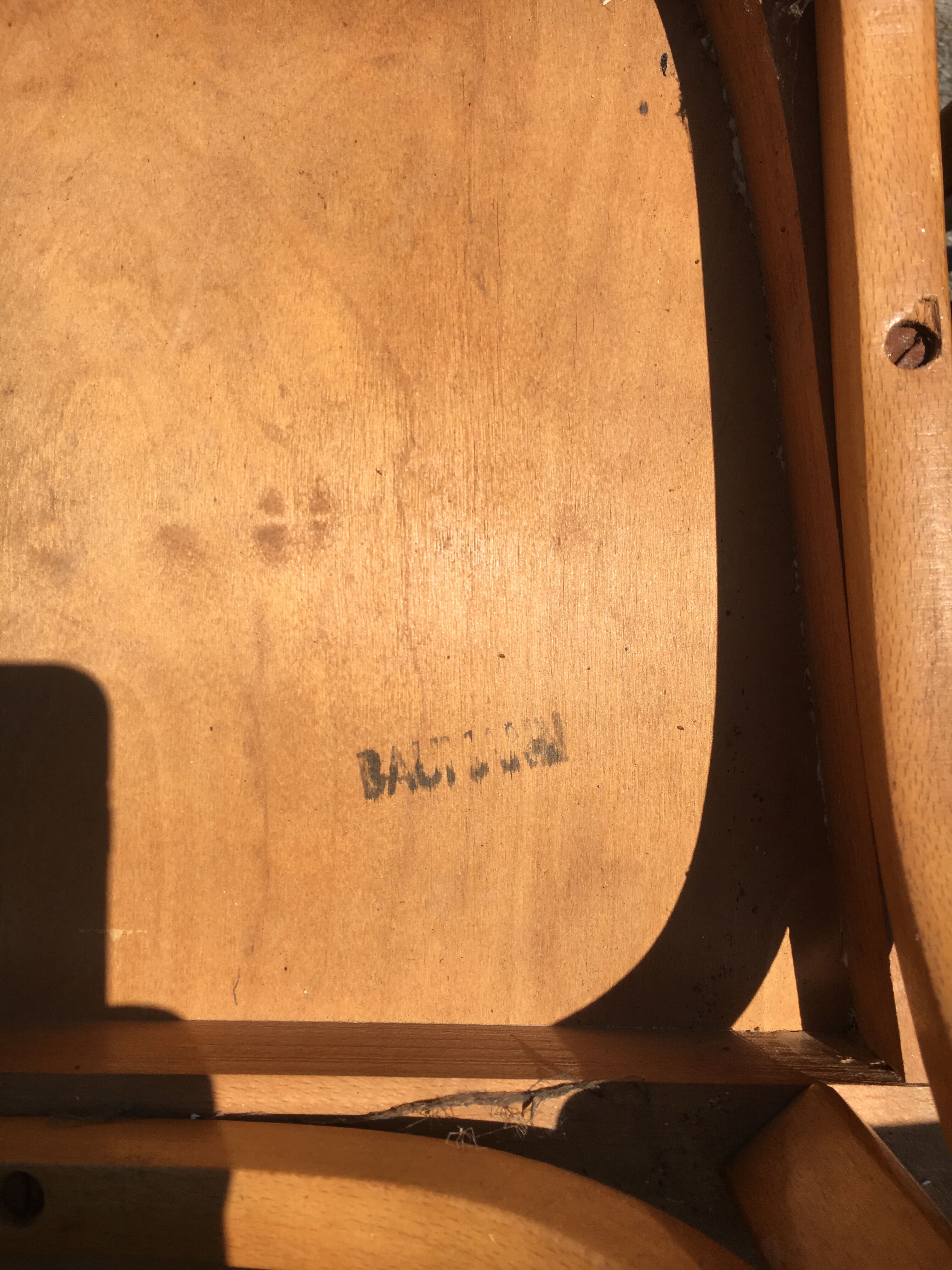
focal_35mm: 29
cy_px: 635
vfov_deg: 61.7
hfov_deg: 48.2
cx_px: 476
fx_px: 1063
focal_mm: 4.15
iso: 25
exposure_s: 1/2198
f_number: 2.2
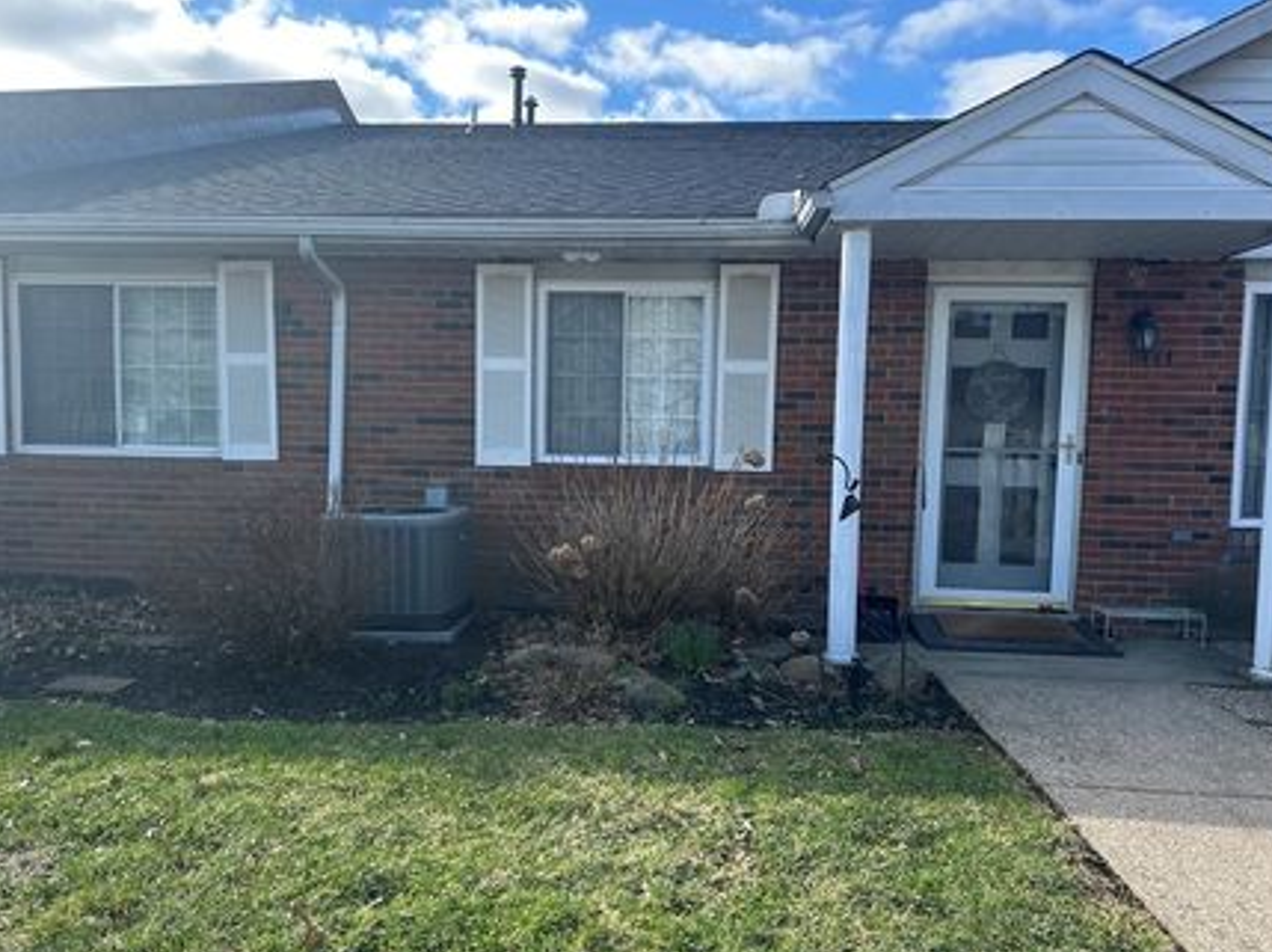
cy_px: 506
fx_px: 1028
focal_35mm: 28
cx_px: 584
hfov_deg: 63.4
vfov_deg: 49.7
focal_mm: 6.86
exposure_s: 1/1198
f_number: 1.78
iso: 80
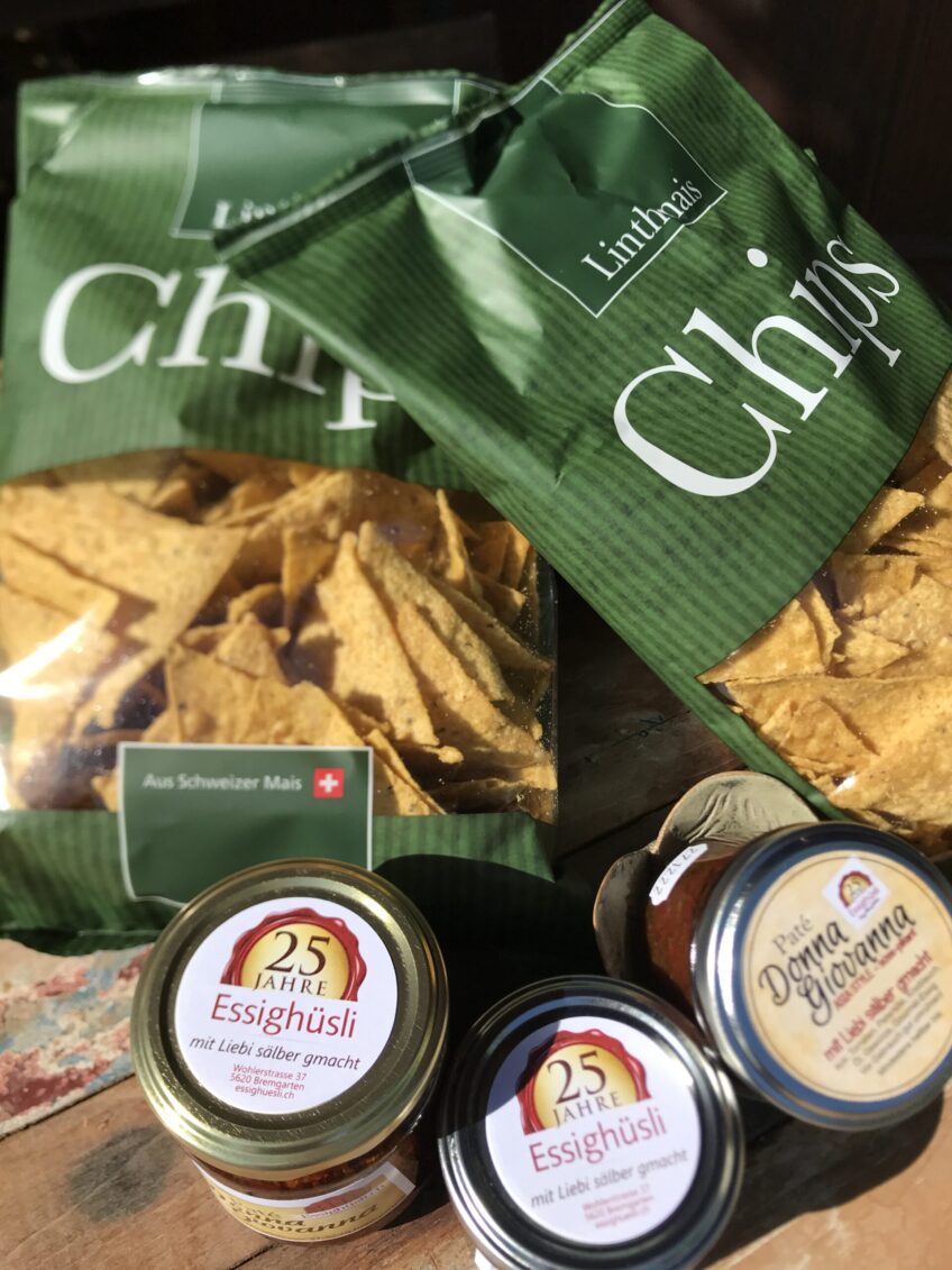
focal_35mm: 28
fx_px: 1027
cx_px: 476
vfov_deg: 63.4
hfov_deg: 49.7
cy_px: 635
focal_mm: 3.99
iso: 20
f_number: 1.8
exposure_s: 1/2283
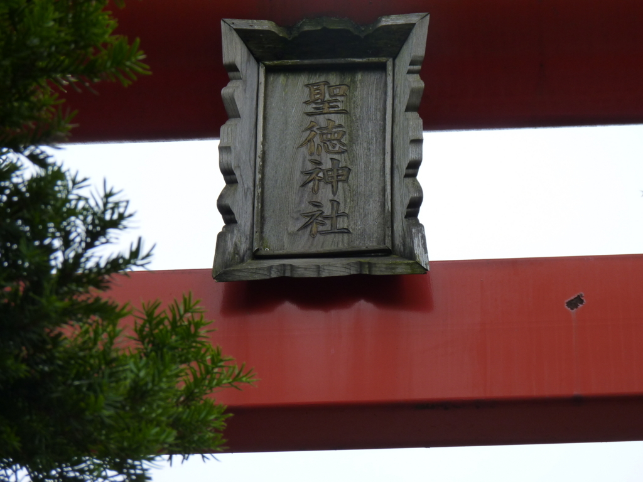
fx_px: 2879
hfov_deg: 12.7
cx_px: 322
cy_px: 241
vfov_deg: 9.6
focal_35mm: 155
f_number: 4.5
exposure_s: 1/250
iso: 125
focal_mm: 27.5
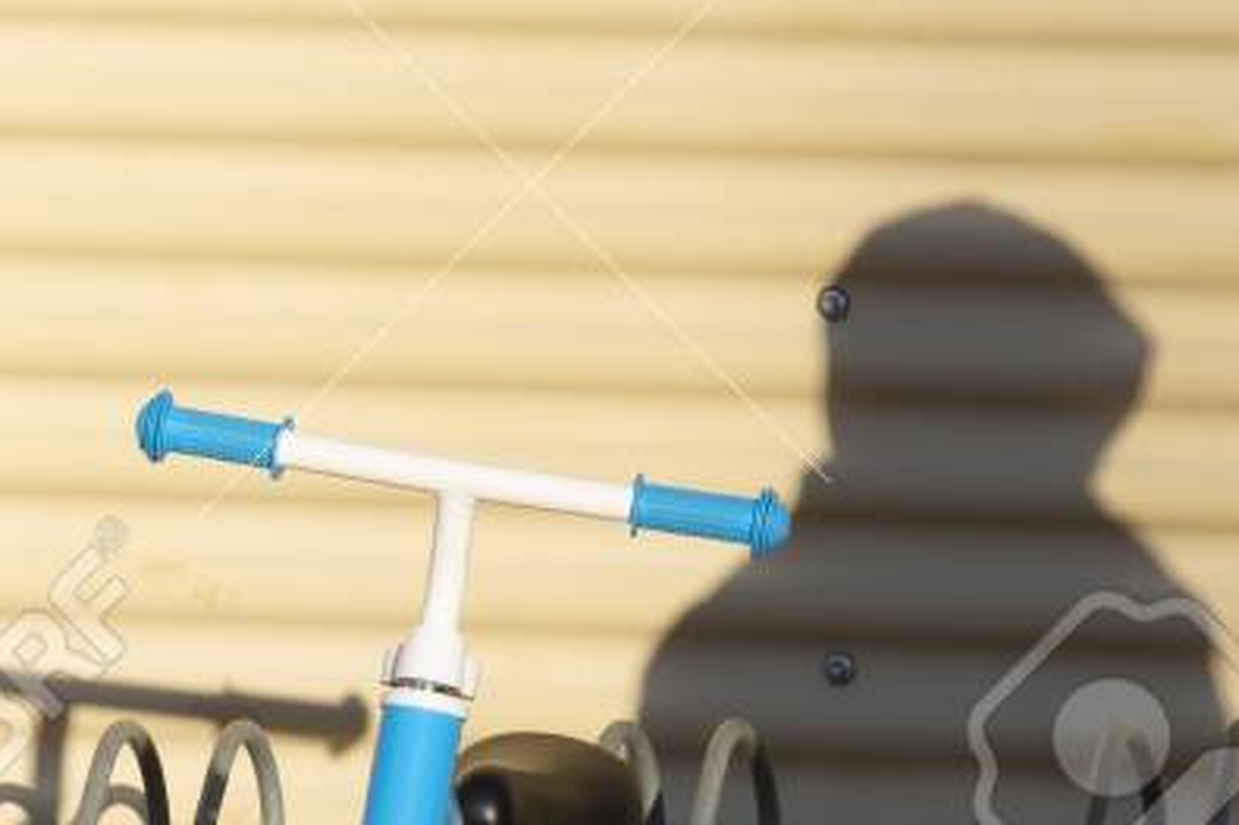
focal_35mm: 632
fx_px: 21741
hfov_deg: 3.3
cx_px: 530
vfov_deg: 2.2
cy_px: 627
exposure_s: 1/125
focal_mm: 128
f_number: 13
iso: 200
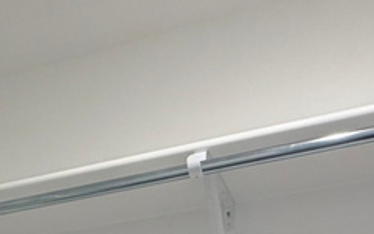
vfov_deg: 15.5
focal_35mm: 63
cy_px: 497
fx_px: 643
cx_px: 101
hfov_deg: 31.9
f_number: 2.2
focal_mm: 2.22
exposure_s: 1/120
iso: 200
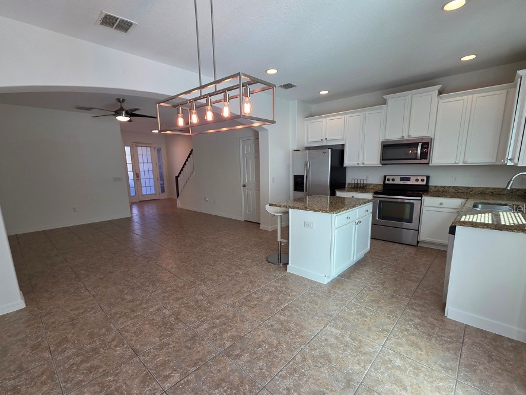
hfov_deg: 98.1
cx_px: 259
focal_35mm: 15
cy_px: 208
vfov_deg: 81.7
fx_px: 228
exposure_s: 1/120
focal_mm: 2.2
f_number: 1.9
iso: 100
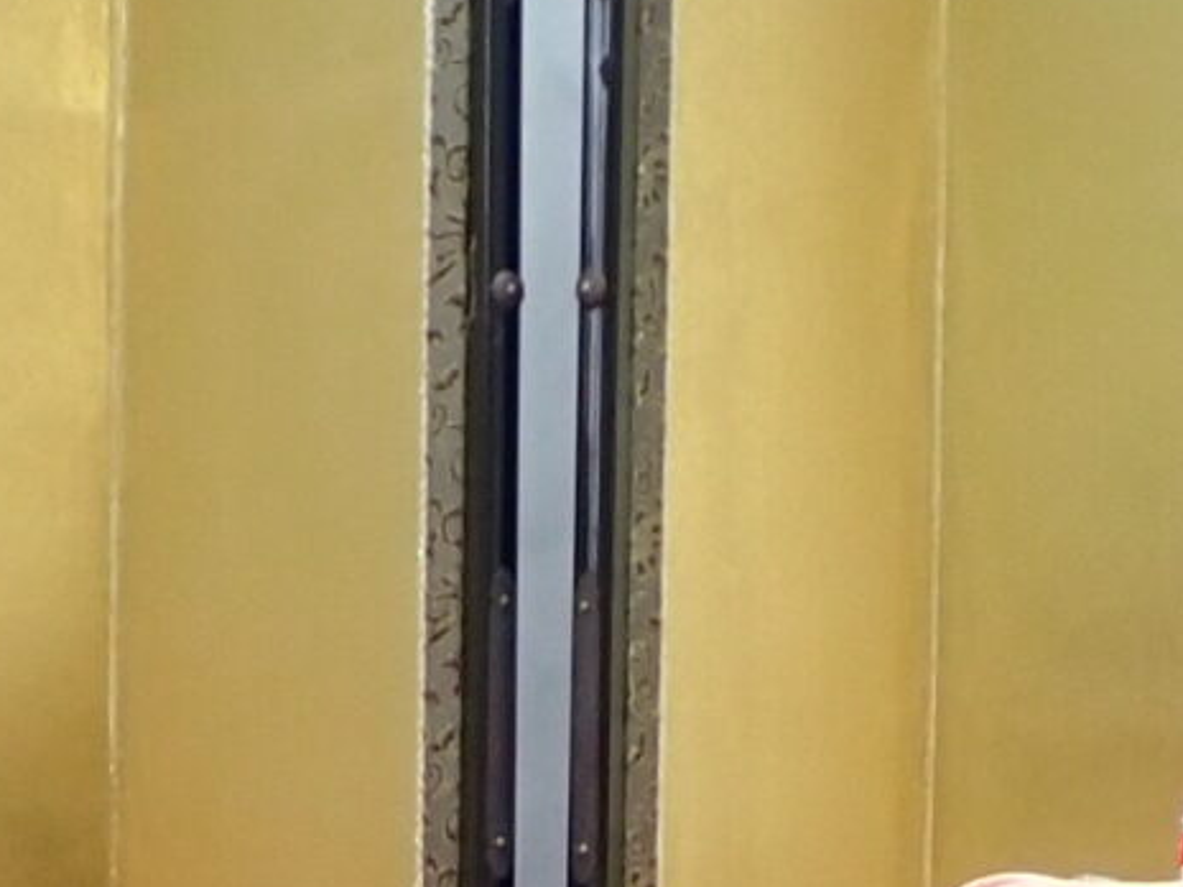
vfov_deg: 6.3
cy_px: 2082
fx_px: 7724
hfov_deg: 8.8
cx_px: 538
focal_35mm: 226
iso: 200
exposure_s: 1/60
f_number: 2.8
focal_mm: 7.31
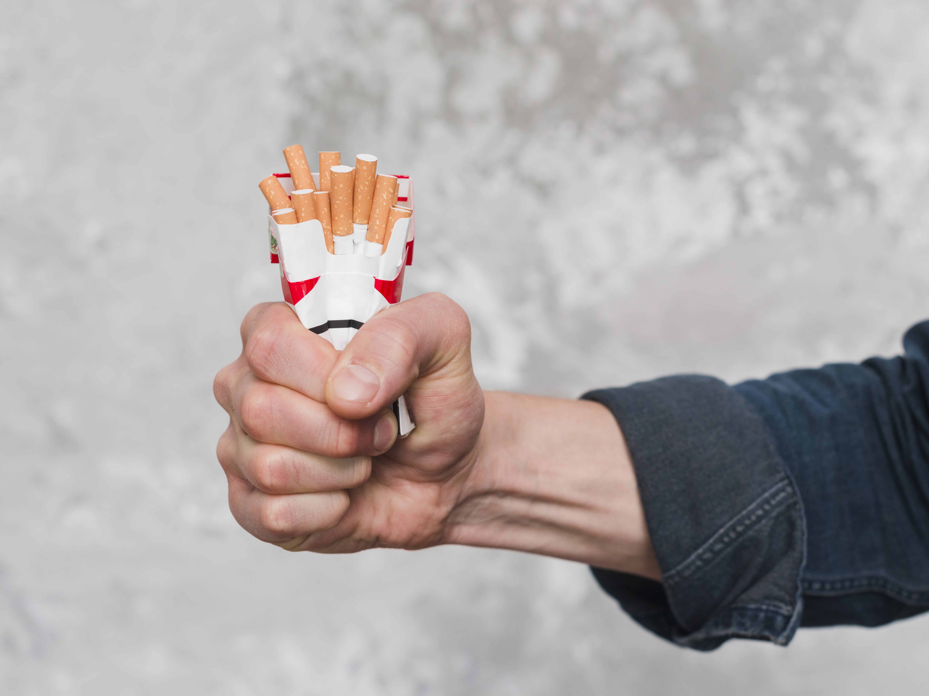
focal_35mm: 55
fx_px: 1476
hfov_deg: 34.9
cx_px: 528
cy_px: 342
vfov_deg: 26.6
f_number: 4.5
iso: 500
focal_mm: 50
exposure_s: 1/160
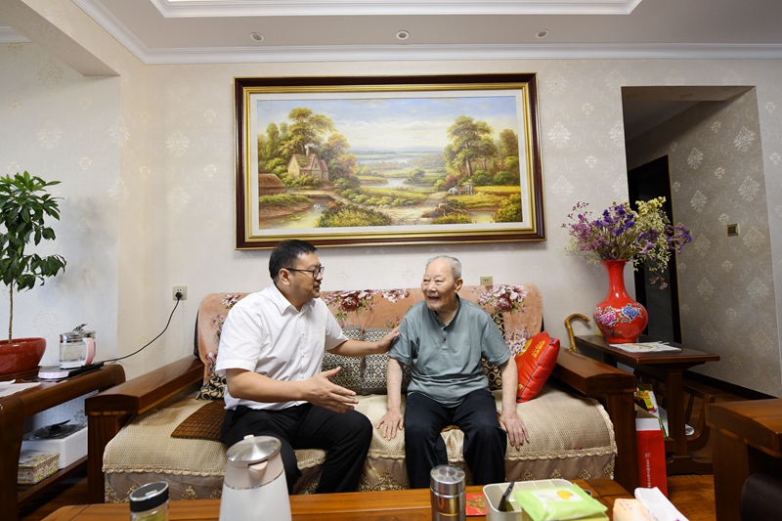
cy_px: 260
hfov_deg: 96.7
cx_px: 391
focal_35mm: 16
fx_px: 347
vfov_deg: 73.7
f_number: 4.5
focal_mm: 16
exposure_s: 1/125
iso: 1000
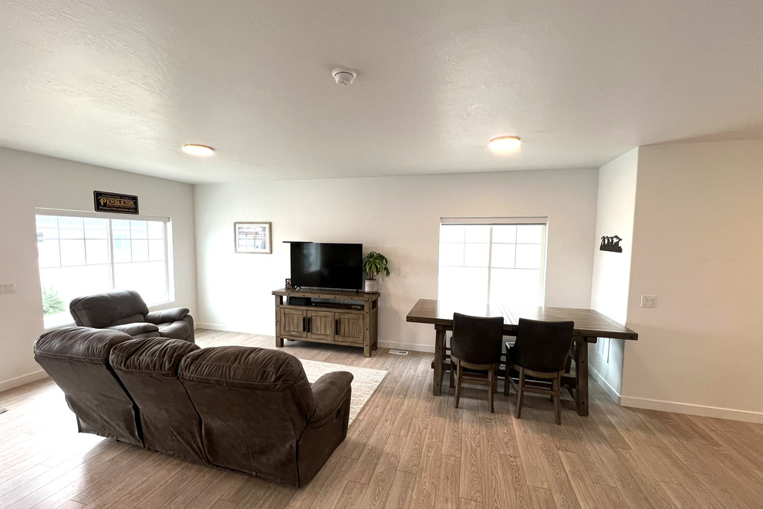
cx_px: 384
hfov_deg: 104.3
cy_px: 266
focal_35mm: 14
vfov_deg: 81.1
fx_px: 297
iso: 125
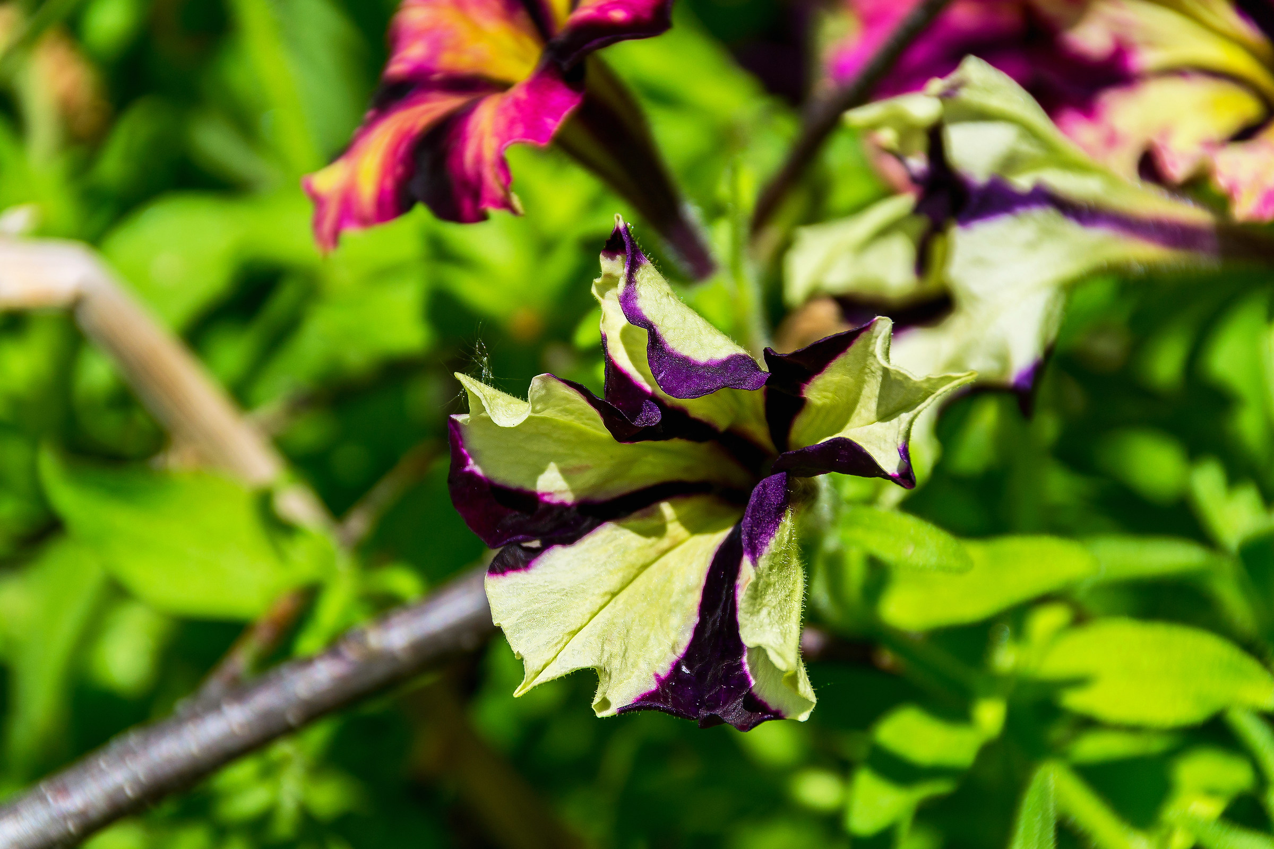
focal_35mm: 375
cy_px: 424
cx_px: 637
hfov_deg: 5.5
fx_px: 13270
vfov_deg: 3.7
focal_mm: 250
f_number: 8
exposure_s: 1/320
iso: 100
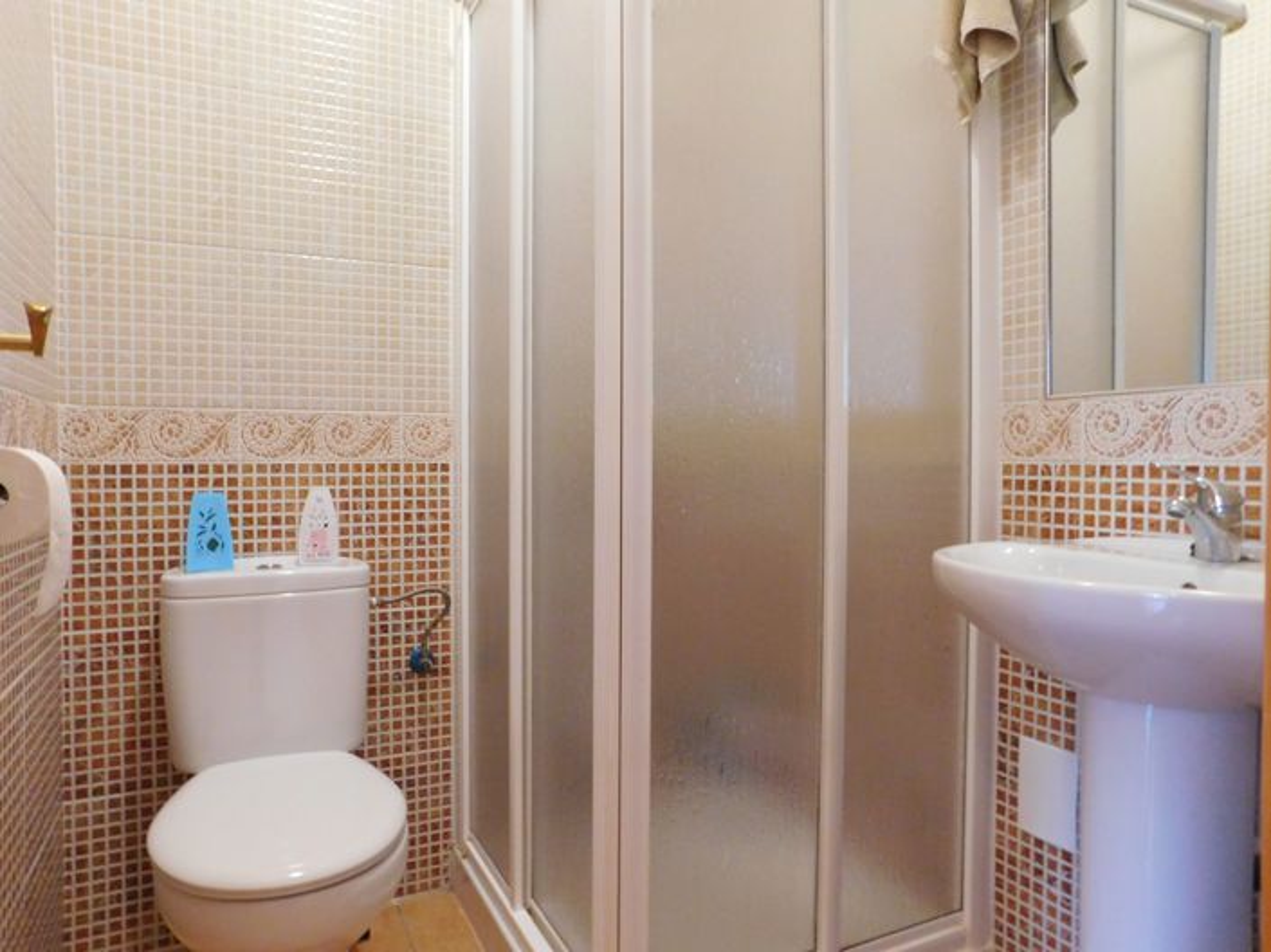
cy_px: 476
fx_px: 844
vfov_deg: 58.8
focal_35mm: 23
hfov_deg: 74.0
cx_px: 636
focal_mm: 4
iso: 400
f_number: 3
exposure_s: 1/13
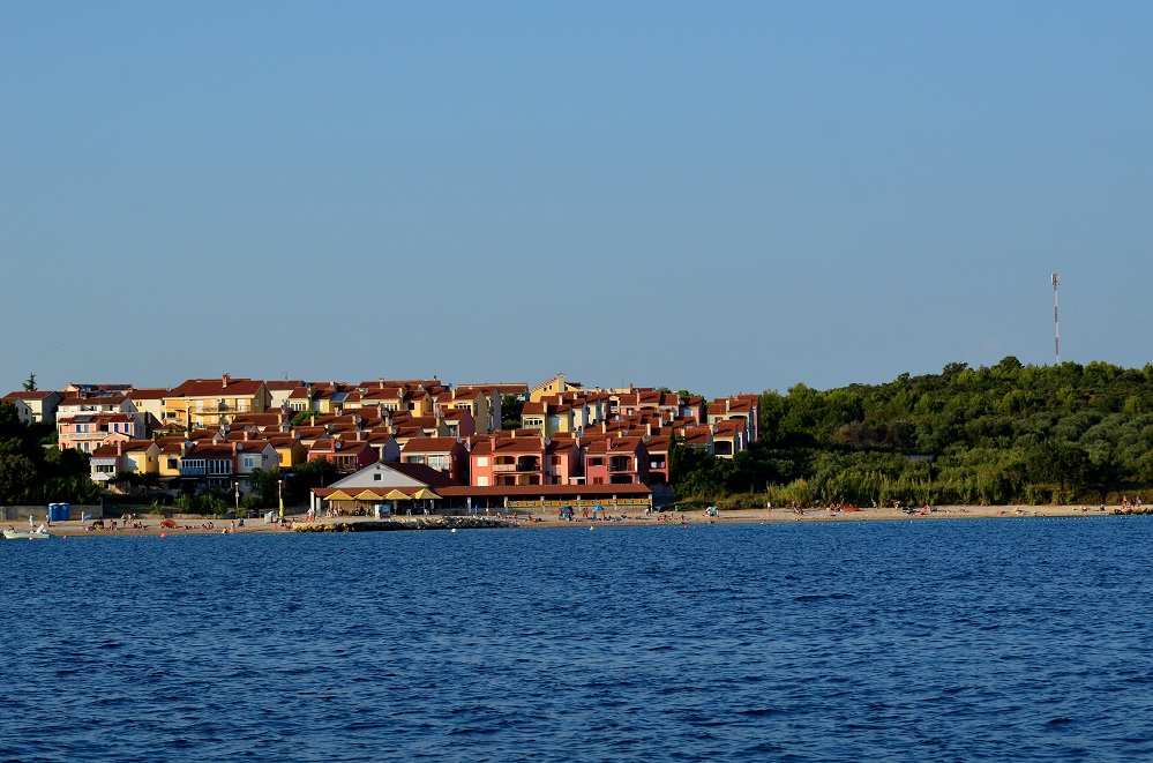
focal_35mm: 105
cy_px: 382
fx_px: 3355
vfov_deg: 13.0
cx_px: 576
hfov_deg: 19.5
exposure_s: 1/1250
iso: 400
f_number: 6.3
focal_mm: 70
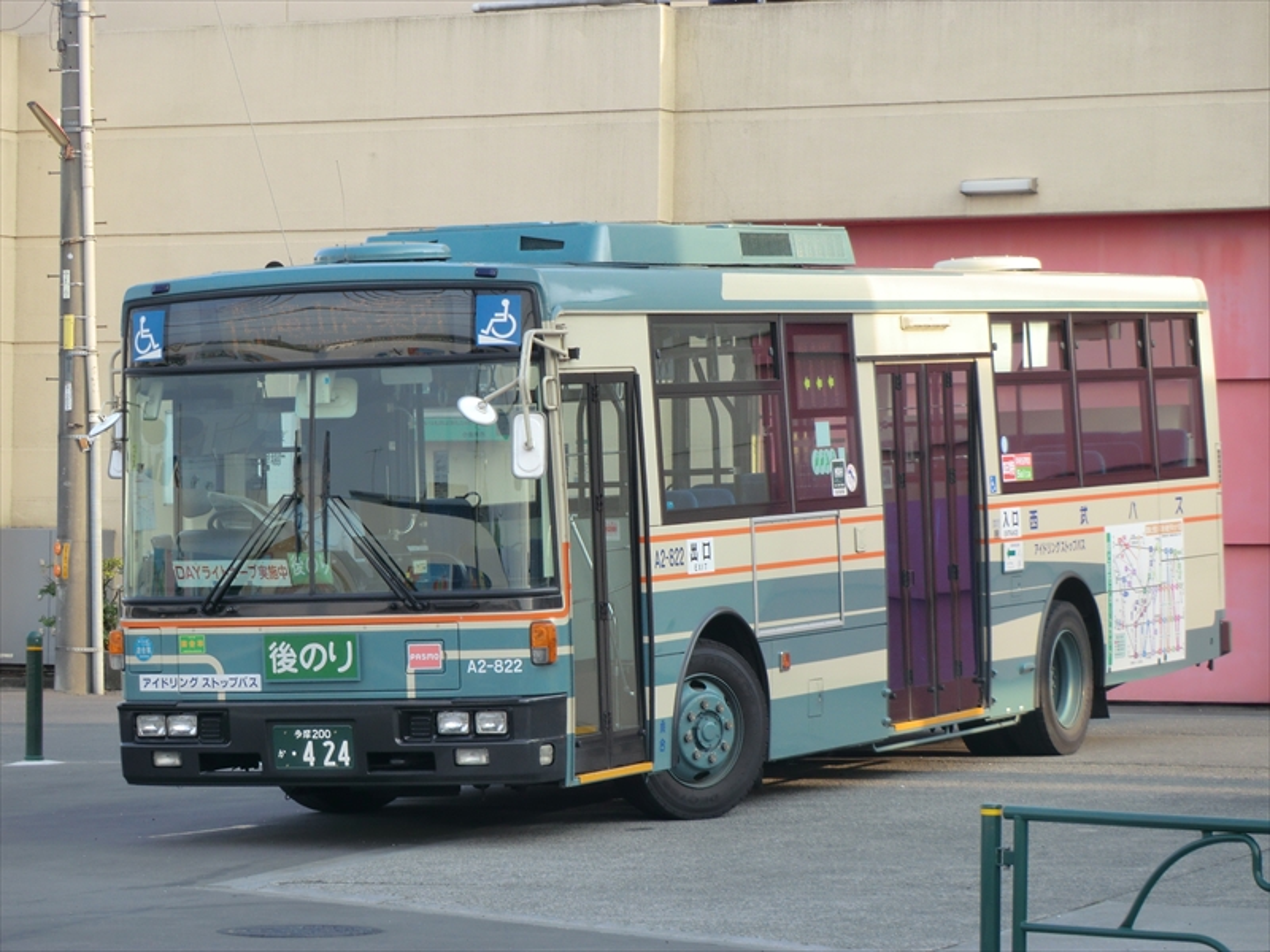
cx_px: 635
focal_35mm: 145
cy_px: 476
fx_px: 5320
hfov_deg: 13.6
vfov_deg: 10.2
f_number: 4.6
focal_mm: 25.9
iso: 64
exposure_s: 1/80
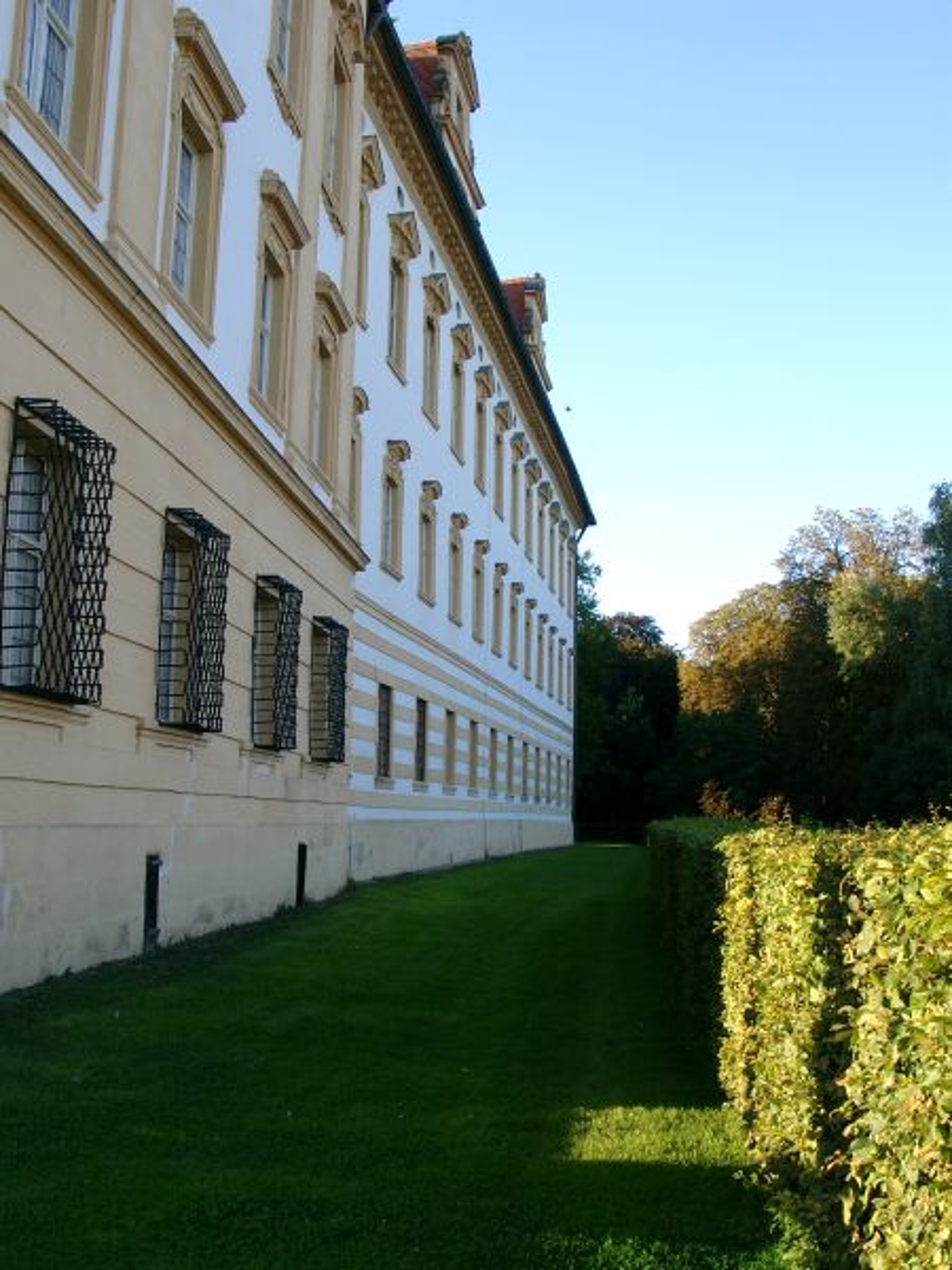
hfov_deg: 41.8
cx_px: 476
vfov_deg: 54.0
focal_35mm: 34
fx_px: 1247
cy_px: 635
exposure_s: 1/113
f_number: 4
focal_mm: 7.13
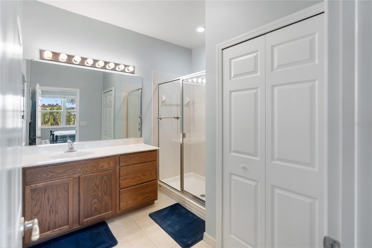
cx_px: 186
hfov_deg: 96.7
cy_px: 124
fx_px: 165
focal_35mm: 16
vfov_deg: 73.8
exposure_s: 1/125
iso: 320
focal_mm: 16
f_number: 2.8
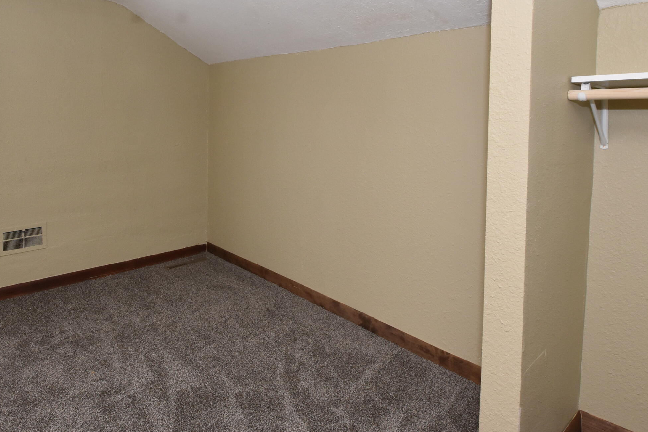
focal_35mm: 23
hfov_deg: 75.7
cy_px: 135
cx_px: 280
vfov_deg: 53.7
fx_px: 414
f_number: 9
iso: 800
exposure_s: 1/100
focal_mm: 10
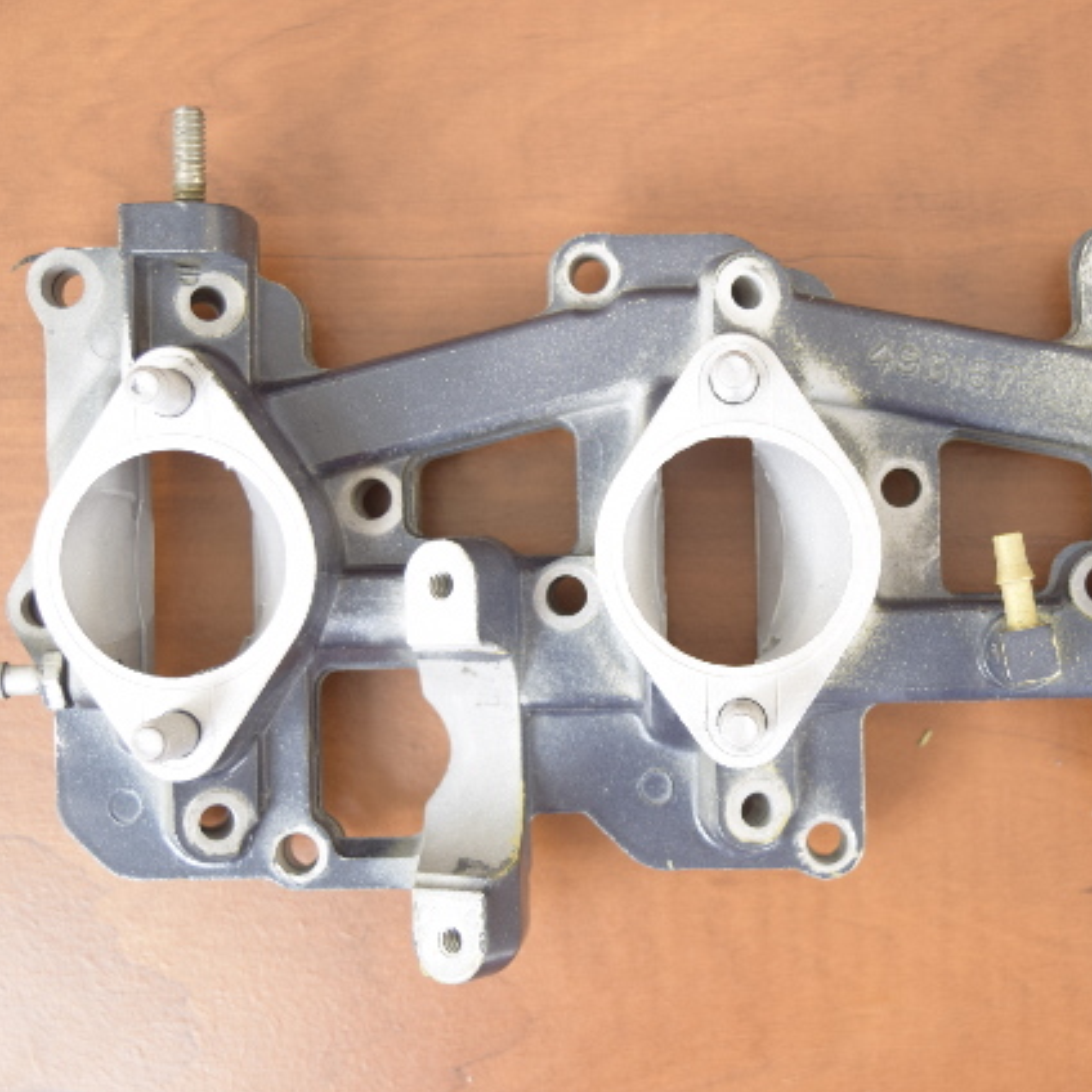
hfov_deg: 28.6
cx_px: 731
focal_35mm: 60
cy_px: 547
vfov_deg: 28.8
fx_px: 2129
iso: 360
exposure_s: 1/50
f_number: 4.2
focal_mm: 31
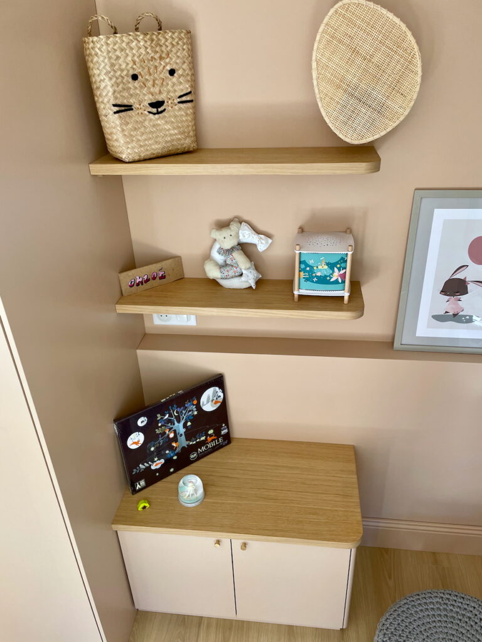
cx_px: 241
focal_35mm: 26
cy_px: 321
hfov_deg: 53.1
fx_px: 483
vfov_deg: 67.3
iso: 80
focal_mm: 4.2
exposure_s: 1/121
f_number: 1.6
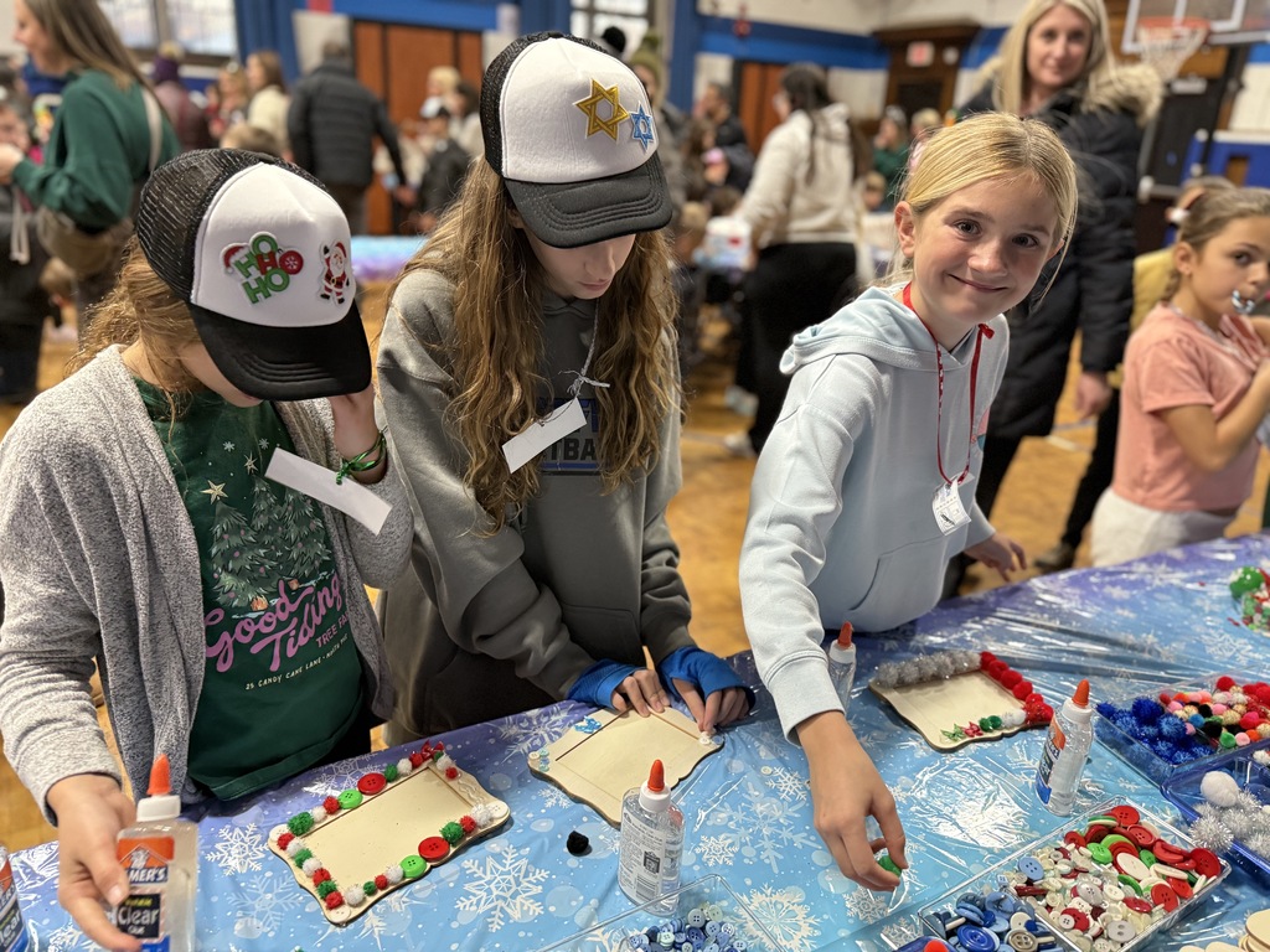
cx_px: 635
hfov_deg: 71.6
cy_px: 476
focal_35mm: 24
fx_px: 881
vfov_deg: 56.8
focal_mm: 6.76
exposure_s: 1/60
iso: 400
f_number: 1.78
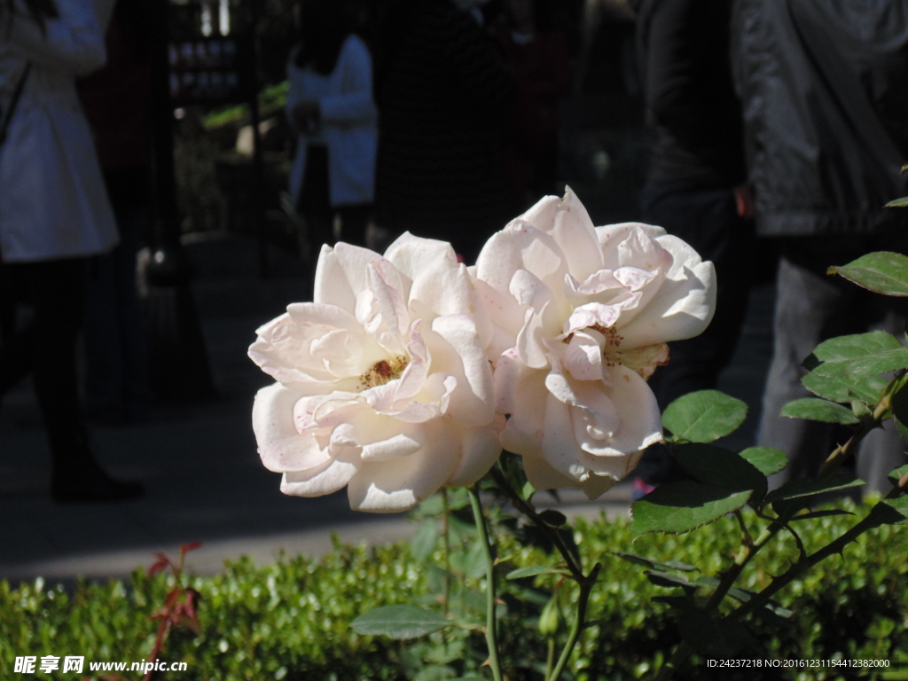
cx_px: 454
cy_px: 340
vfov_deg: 18.7
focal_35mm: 79
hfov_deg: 24.7
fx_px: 2072
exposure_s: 1/800
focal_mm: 14.1
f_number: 4.3
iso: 80
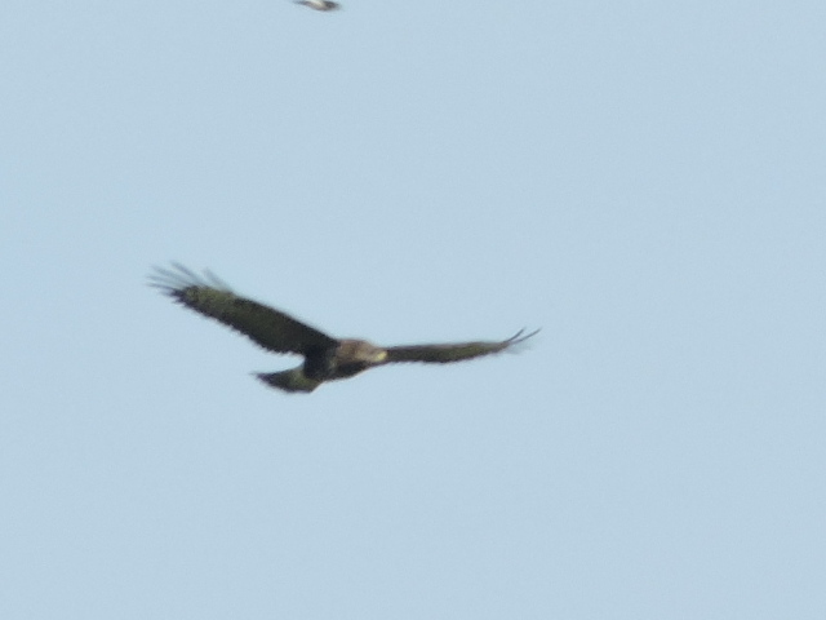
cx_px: 413
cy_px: 310
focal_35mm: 1000
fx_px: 23862
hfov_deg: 2.0
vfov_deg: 1.5
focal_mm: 179.2
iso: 100
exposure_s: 1/250
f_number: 8
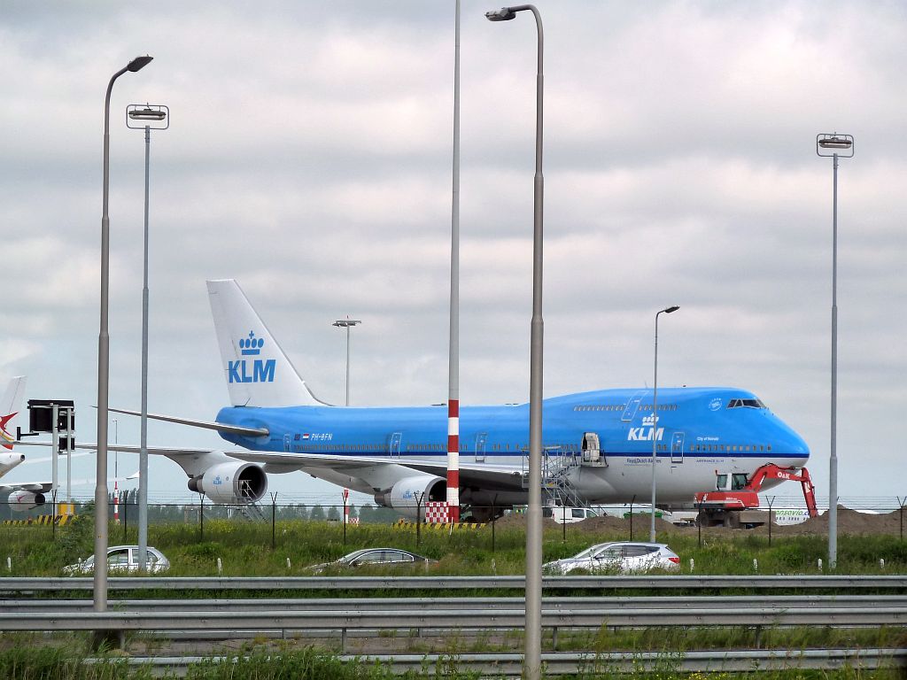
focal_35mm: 158
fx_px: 4140
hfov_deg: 12.5
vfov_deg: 9.4
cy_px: 340
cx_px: 454
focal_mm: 25.9
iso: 125
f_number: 5
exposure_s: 1/400
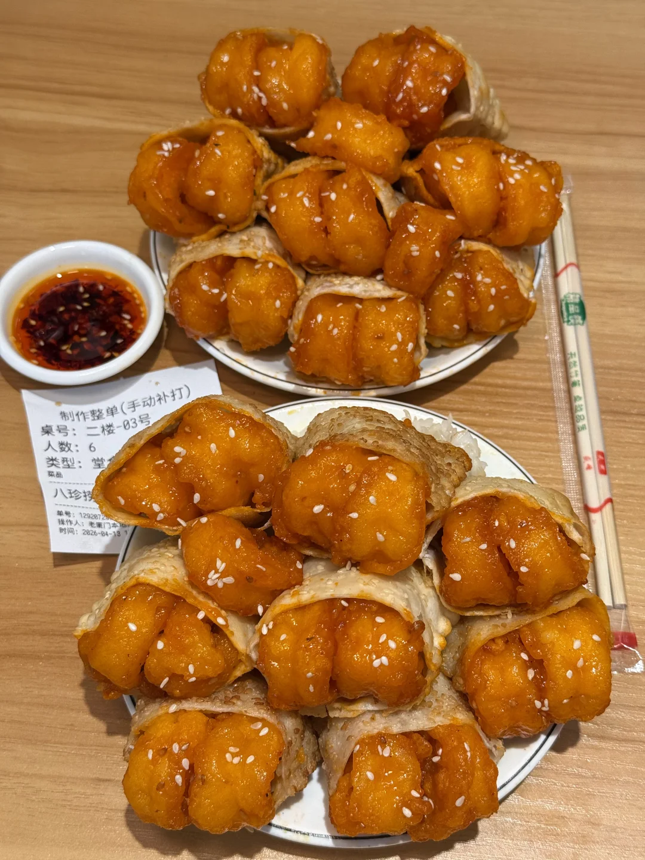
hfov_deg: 30.3
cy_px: 430
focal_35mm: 48
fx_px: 1193
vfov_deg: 39.7
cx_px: 322
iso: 64
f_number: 1.78
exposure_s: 1/286
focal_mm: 6.76
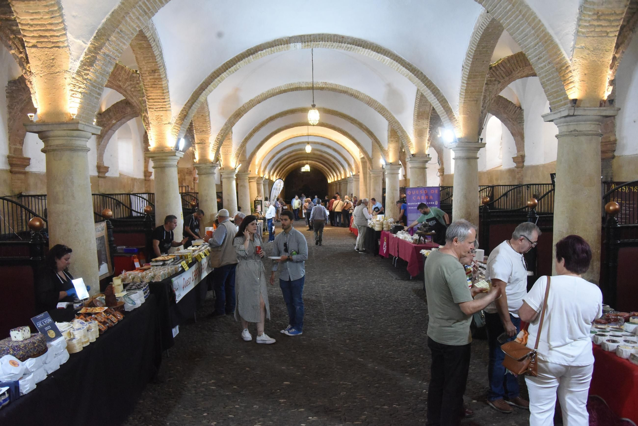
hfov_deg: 63.6
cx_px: 319
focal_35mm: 29
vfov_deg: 45.0
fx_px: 514
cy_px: 213
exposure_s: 1/320
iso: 10000
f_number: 9
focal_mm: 29
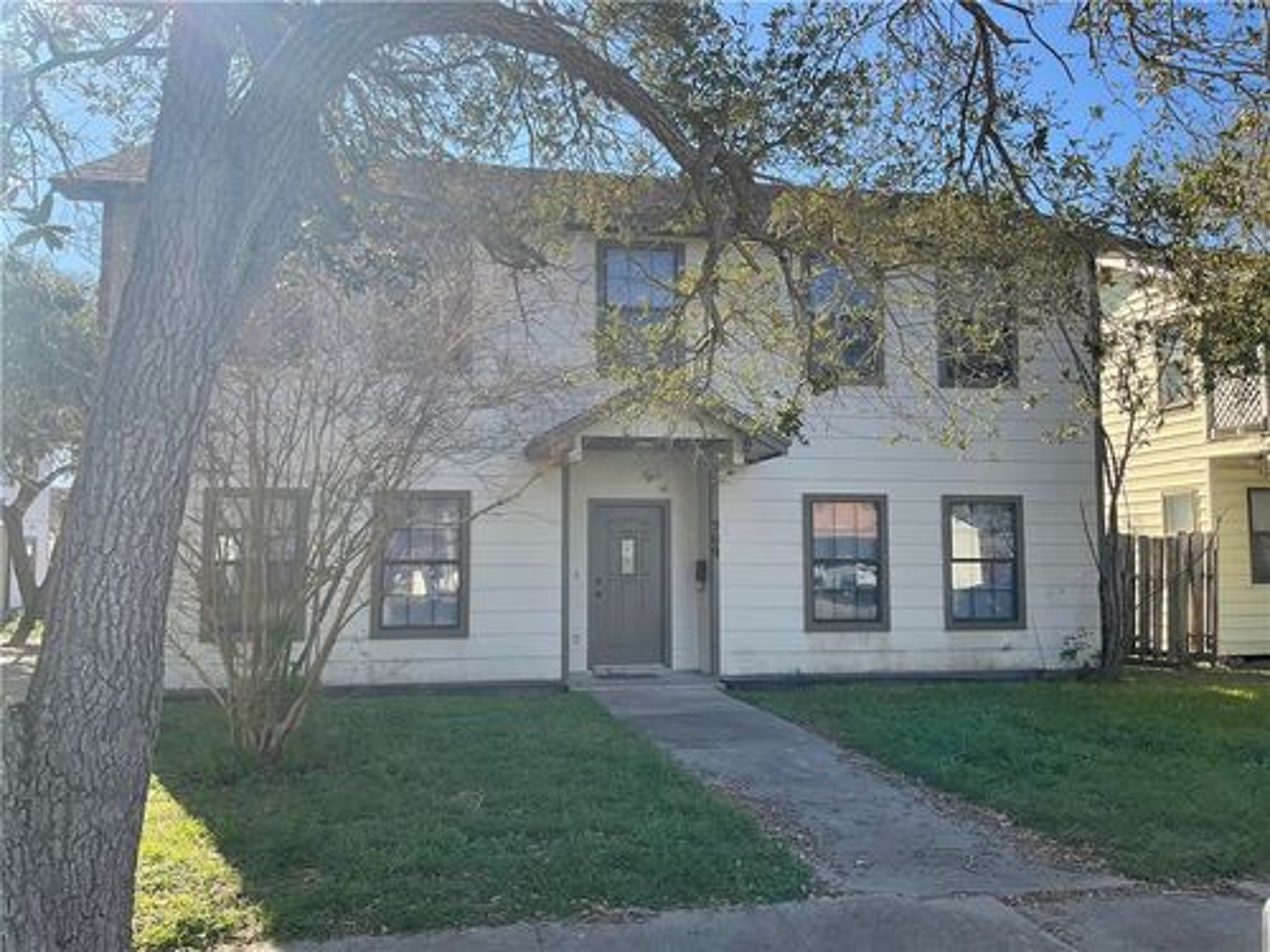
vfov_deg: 48.2
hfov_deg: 61.7
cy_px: 476
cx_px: 635
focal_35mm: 29
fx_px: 1064
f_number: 1.8
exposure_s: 1/580
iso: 16
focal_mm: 3
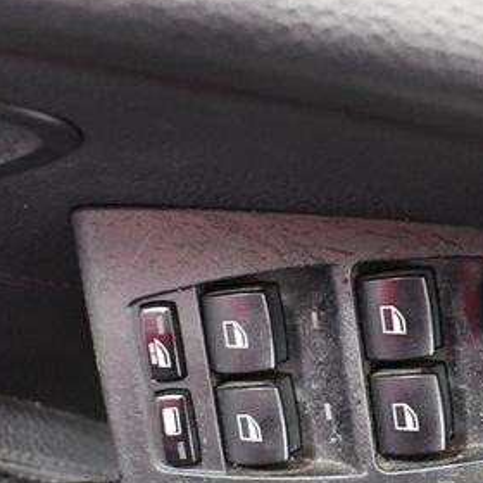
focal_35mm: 70
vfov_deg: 24.5
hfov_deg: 24.4
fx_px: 1105
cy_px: 345
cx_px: 369
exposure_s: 1/60
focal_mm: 18
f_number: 3.5
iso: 5000
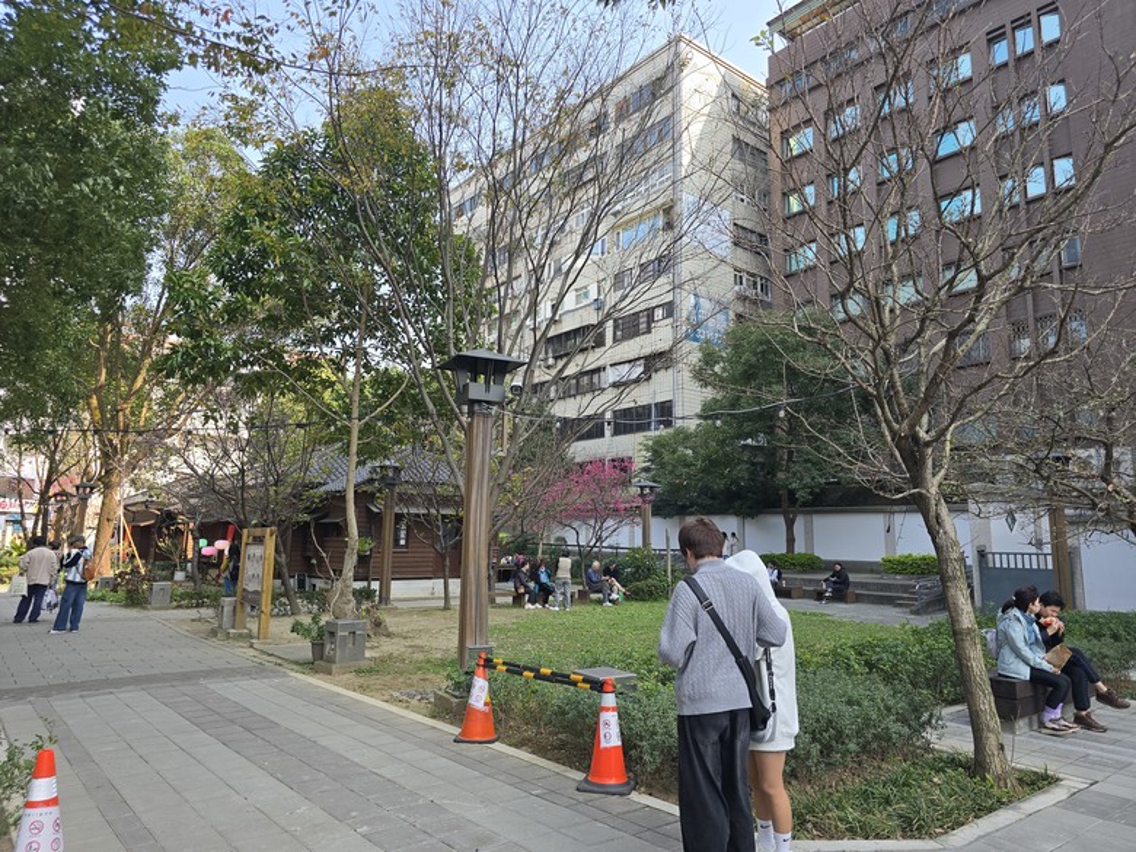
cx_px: 568
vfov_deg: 58.9
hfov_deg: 73.9
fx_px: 755
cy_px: 426
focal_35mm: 23
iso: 12
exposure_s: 1/196
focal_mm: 6.3
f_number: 1.7
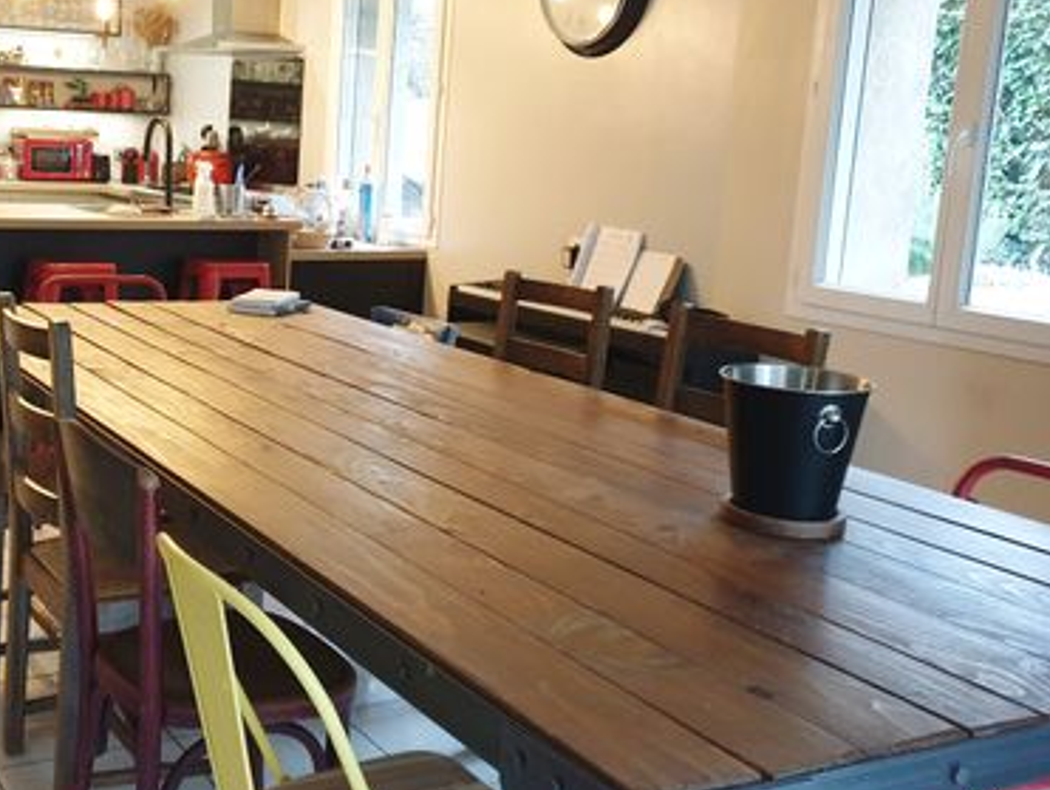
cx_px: 224
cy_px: 334
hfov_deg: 42.9
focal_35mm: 42
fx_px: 1275
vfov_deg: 34.3
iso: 320
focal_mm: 4.3
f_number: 1.5
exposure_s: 1/50
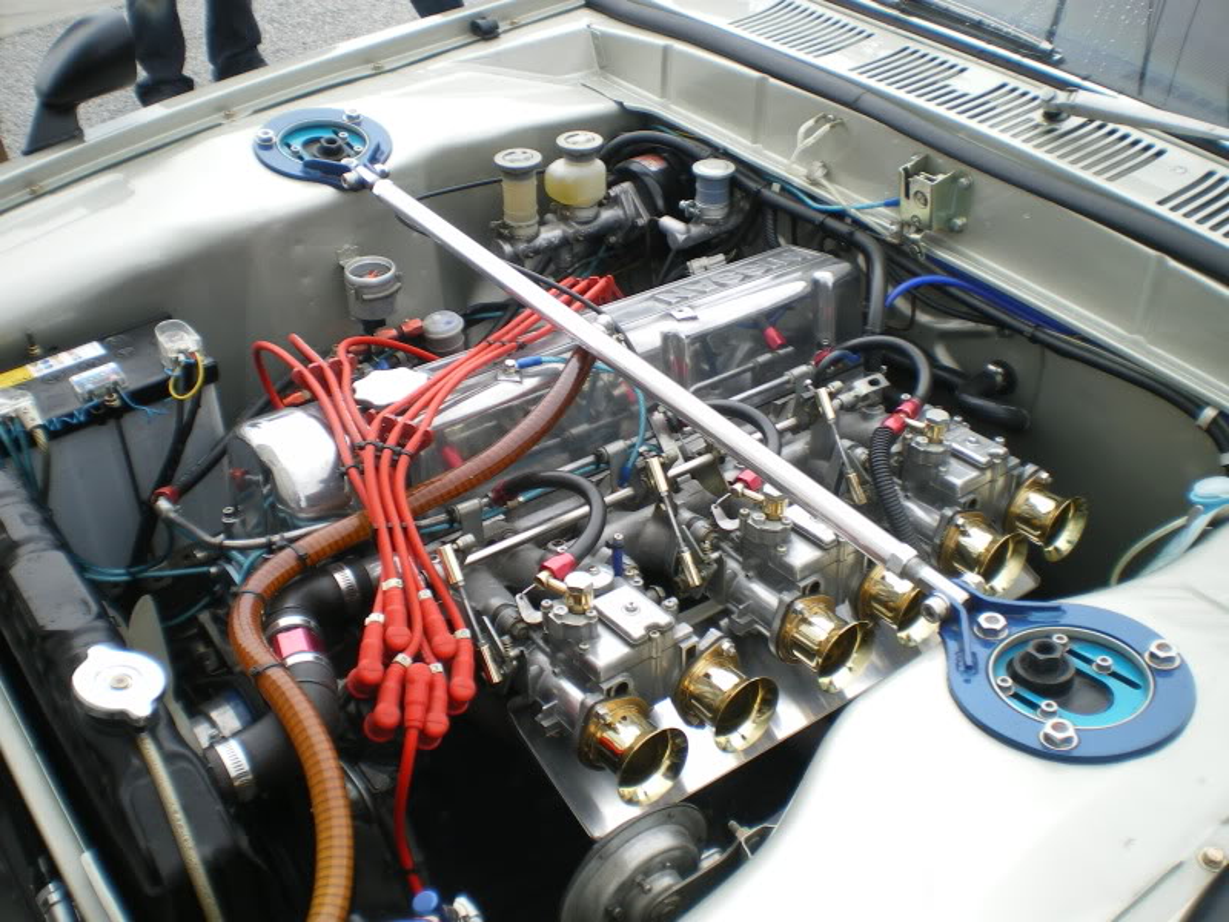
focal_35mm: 36
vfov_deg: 39.7
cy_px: 461
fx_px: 1278
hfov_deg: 51.4
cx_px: 614
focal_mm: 6.3
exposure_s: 1/100
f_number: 4.6
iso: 50
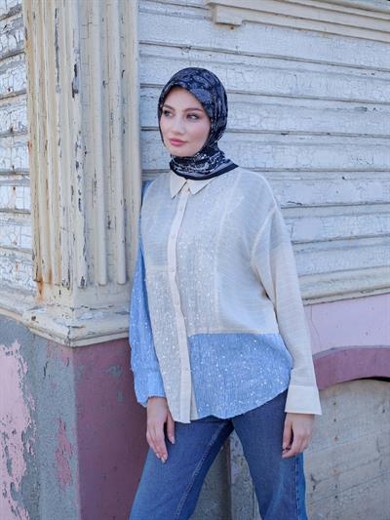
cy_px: 260
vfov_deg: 36.2
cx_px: 195
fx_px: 796
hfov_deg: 27.5
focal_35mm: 53
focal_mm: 66.4
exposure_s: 1/210
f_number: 7.1
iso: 320
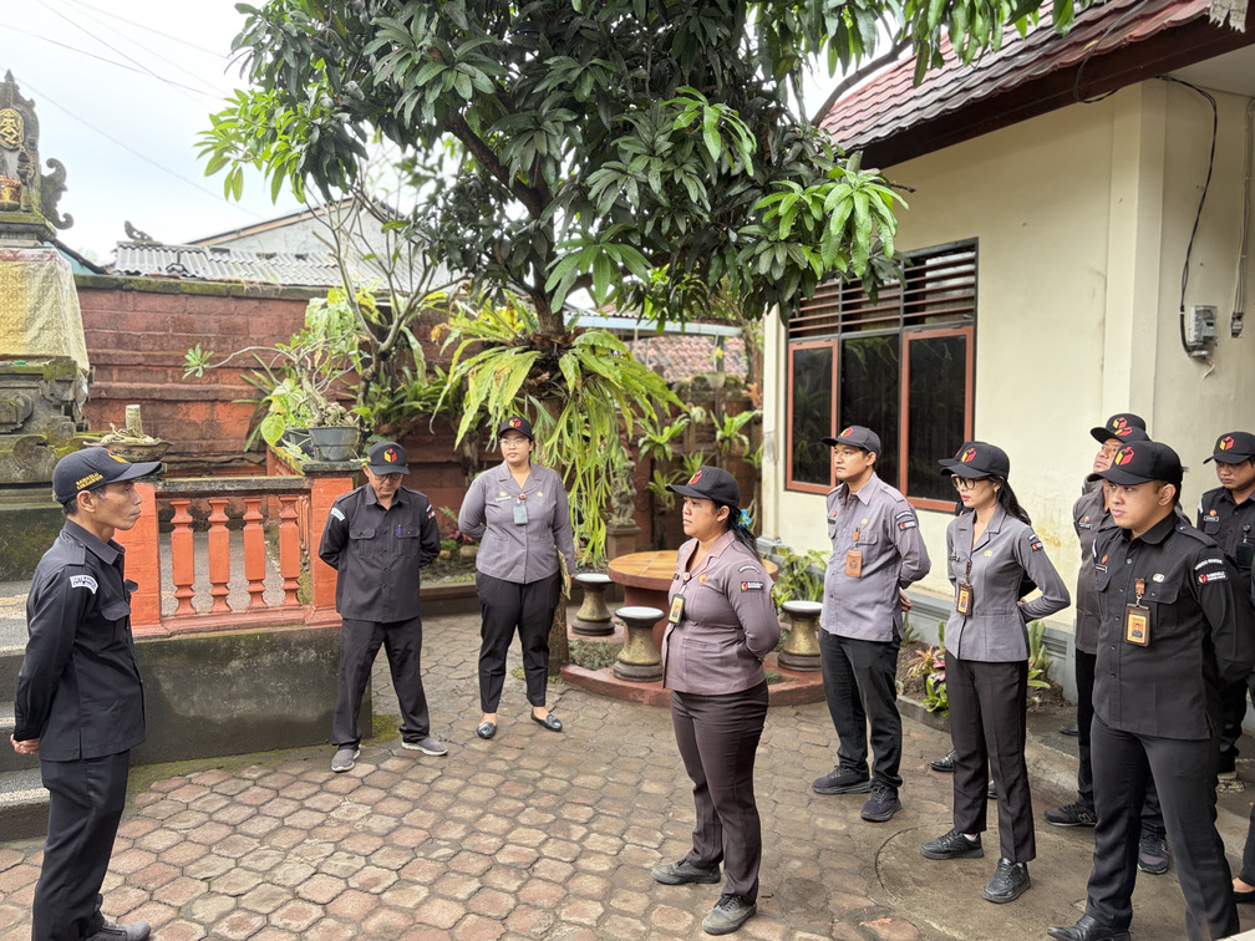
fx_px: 943
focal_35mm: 26
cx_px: 628
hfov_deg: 67.3
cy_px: 470
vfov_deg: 53.1
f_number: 1.6
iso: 125
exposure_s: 1/99
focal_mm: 5.96
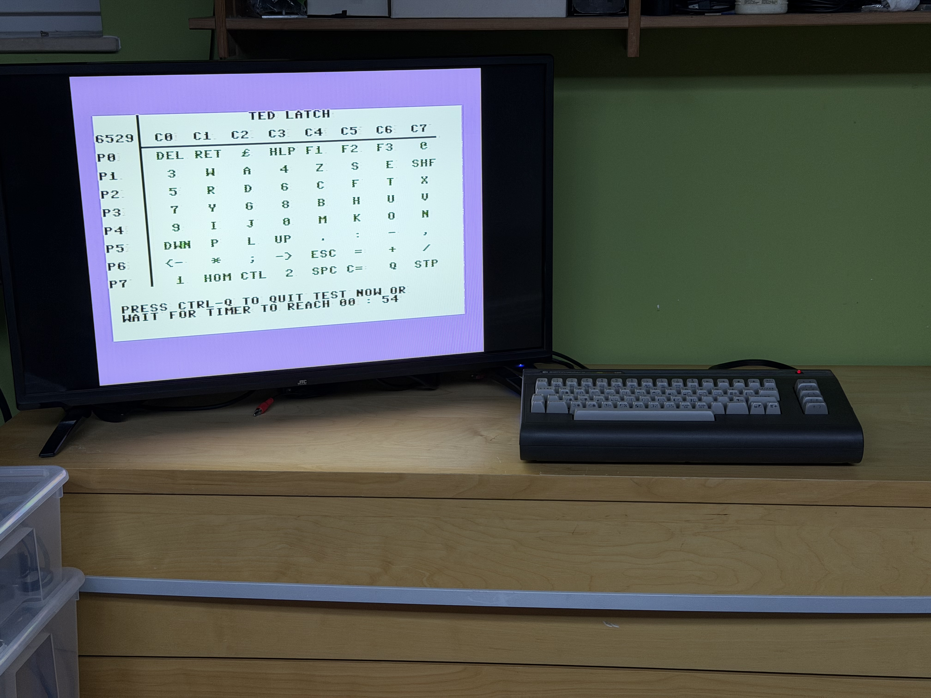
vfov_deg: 30.3
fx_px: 1291
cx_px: 466
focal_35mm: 48
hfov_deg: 39.7
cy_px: 349
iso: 100
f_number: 1.78
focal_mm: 6.76
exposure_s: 1/67
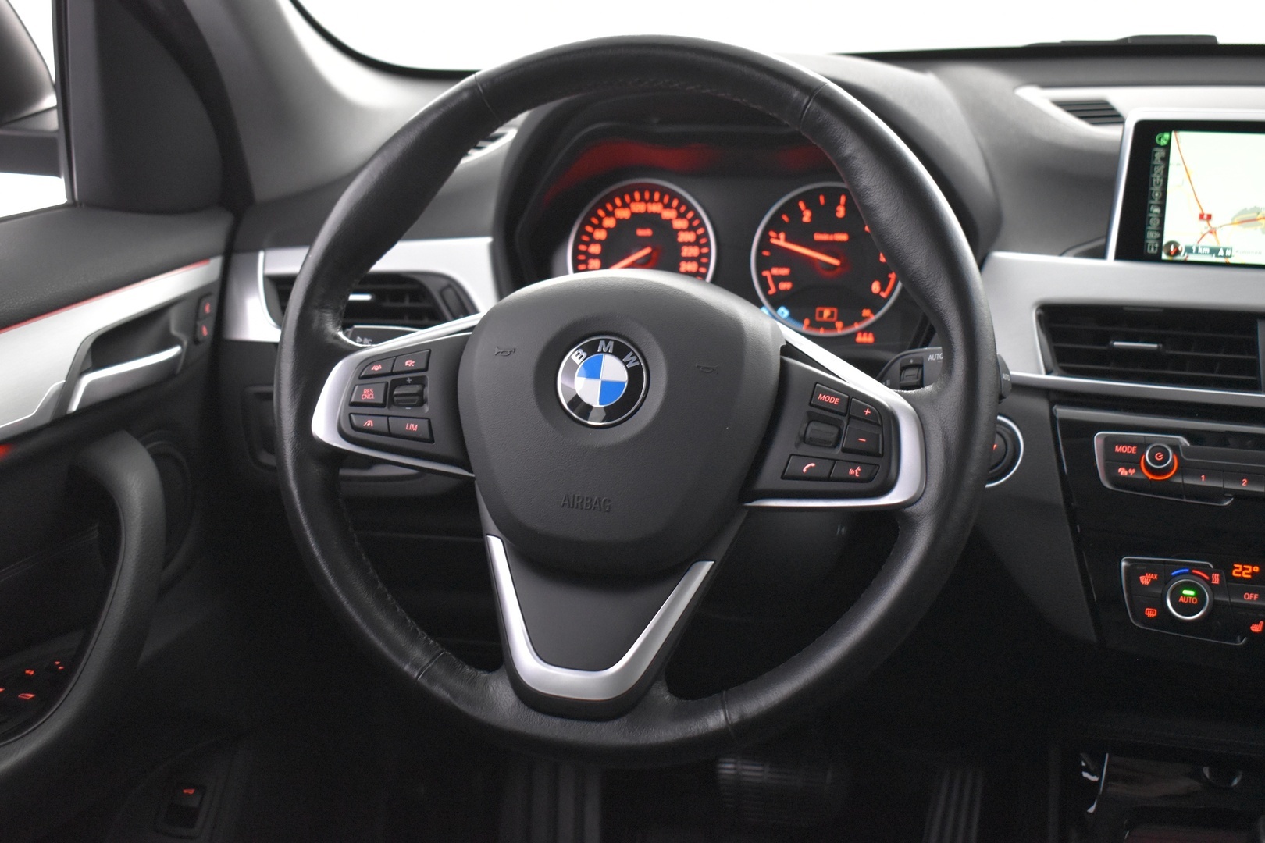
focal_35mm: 46
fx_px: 1634
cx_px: 632
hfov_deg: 42.3
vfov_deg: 28.9
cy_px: 422
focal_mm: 31
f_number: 4.2
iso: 3200
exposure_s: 1/15
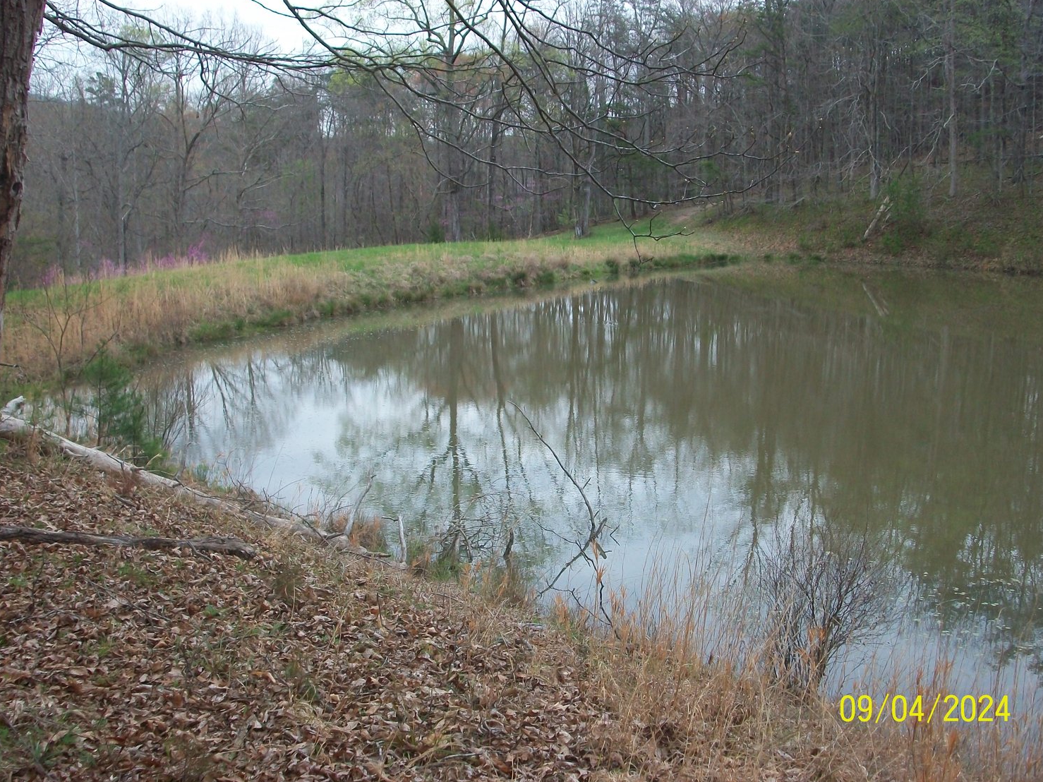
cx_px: 531
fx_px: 1295
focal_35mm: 43
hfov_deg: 43.9
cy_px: 398
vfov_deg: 33.6
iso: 80
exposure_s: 1/160
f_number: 3.2
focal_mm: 7.1
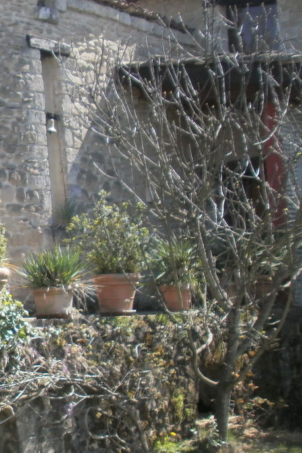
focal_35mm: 63
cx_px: -153
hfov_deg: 18.9
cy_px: 258
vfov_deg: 31.8
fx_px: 793
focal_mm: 4.65
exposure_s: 1/640
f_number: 2.6
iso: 100
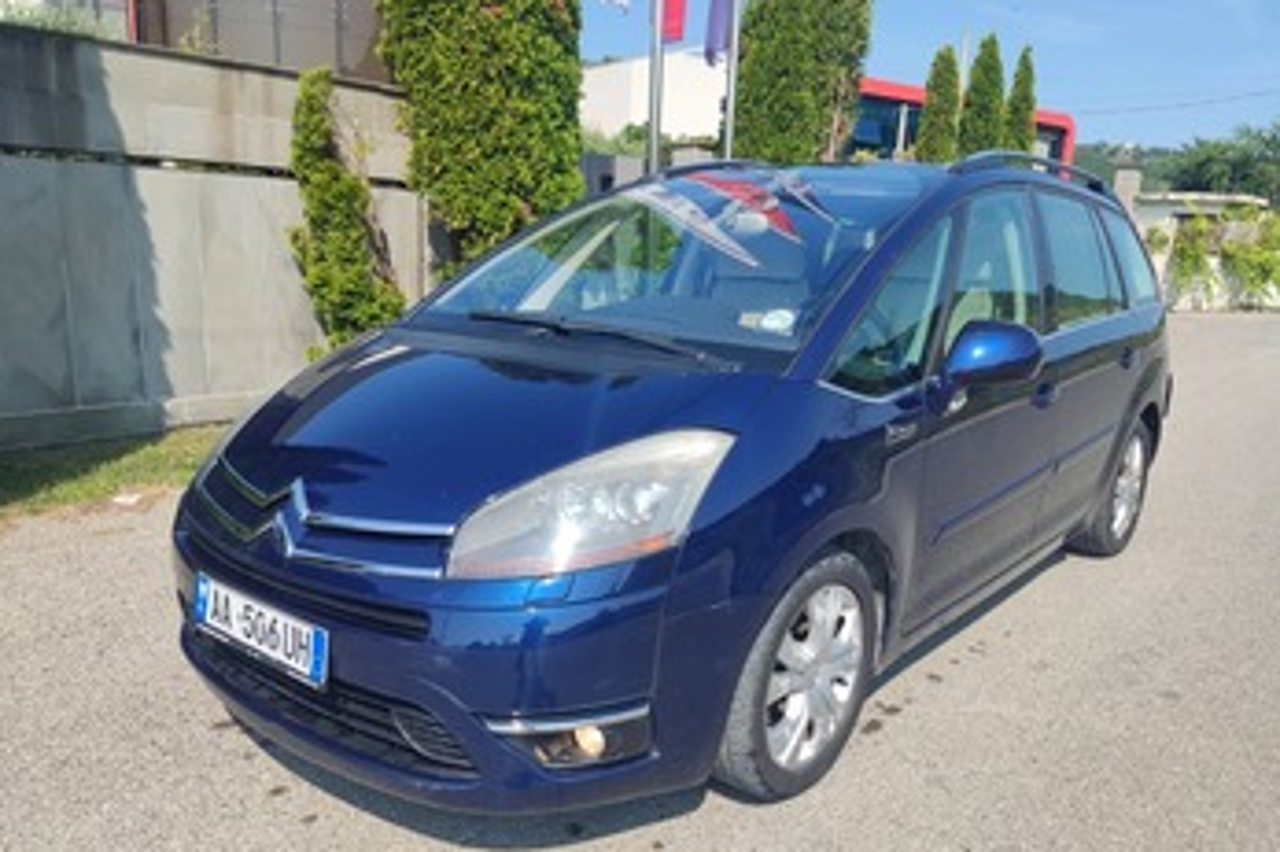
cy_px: 494
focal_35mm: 27
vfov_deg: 47.7
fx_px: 959
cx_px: 638
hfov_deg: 67.4
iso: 50
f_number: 1.79
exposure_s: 1/1127
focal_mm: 4.71
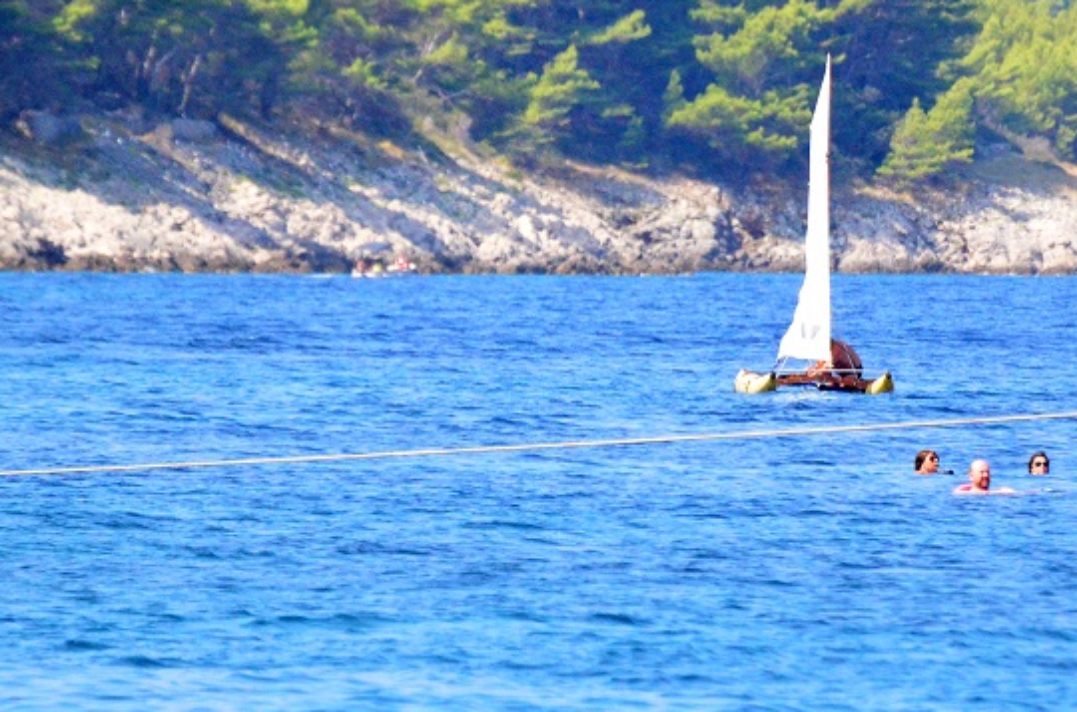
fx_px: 24855
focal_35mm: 833
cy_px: 204
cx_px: 697
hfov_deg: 2.5
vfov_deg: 1.6
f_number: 5.6
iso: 4500
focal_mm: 300
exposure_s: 1/8000
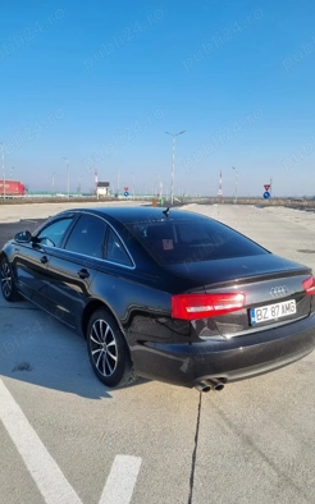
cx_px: 149
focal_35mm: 28
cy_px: 253
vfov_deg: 66.5
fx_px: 385
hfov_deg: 44.5
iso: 50
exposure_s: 1/2000
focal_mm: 5.4
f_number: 1.8
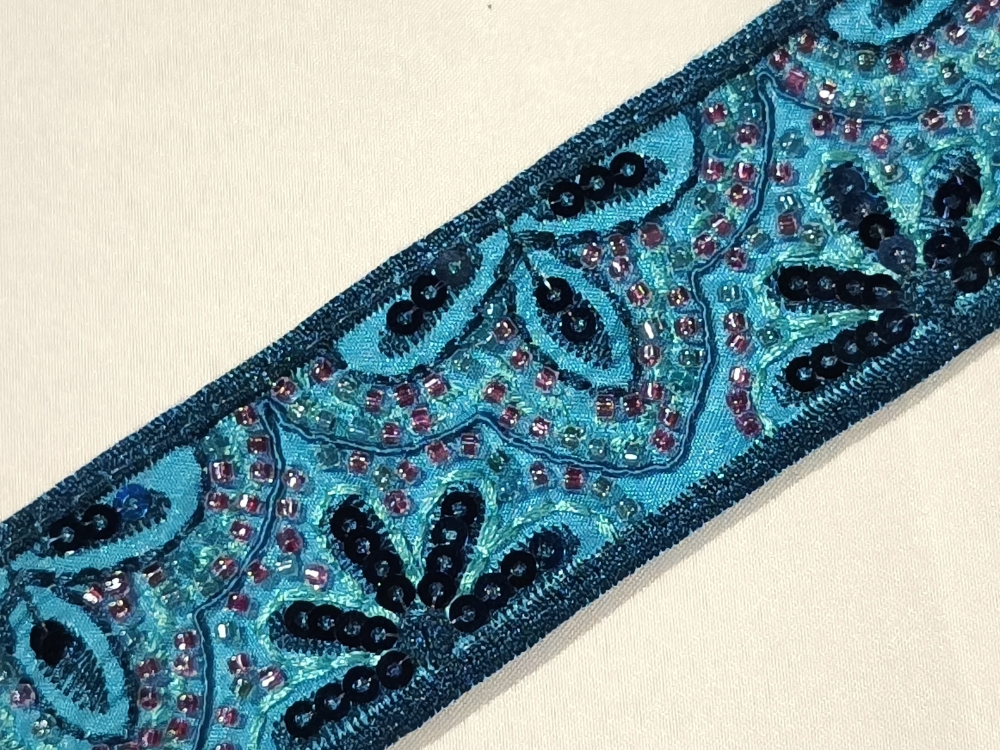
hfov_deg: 23.8
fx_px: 2369
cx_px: 500
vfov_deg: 18.0
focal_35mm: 82
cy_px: 375
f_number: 1.6
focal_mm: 6.57
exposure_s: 1/3805
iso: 2000
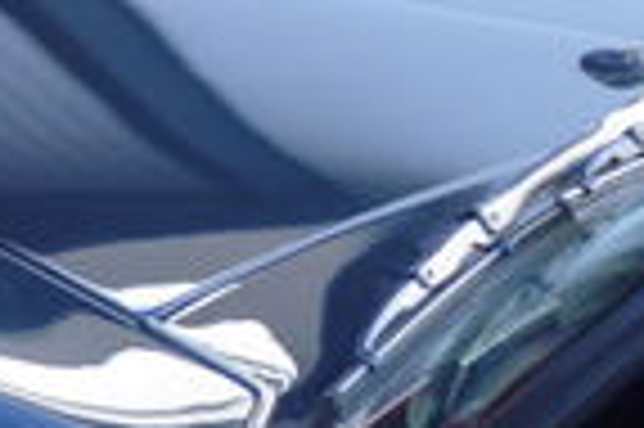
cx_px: 1558
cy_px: 1041
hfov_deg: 5.6
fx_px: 6343
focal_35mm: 355
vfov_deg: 3.8
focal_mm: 44
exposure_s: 1/80
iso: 500
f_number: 4.5
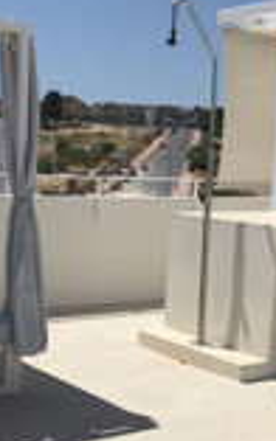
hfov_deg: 19.1
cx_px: 138
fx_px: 819
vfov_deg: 29.8
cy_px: 317
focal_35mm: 68
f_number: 1.8
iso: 25
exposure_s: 1/6410
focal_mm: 3.99
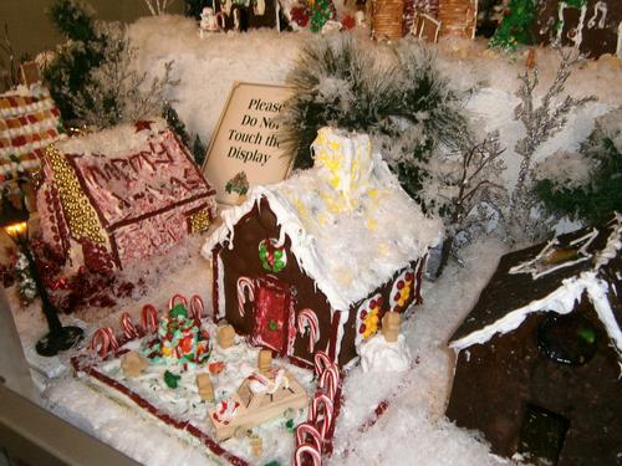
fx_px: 467
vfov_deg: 53.1
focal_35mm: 26
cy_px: 233
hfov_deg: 67.3
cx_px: 311
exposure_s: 1/30
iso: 125
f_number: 2.8
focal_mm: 4.7
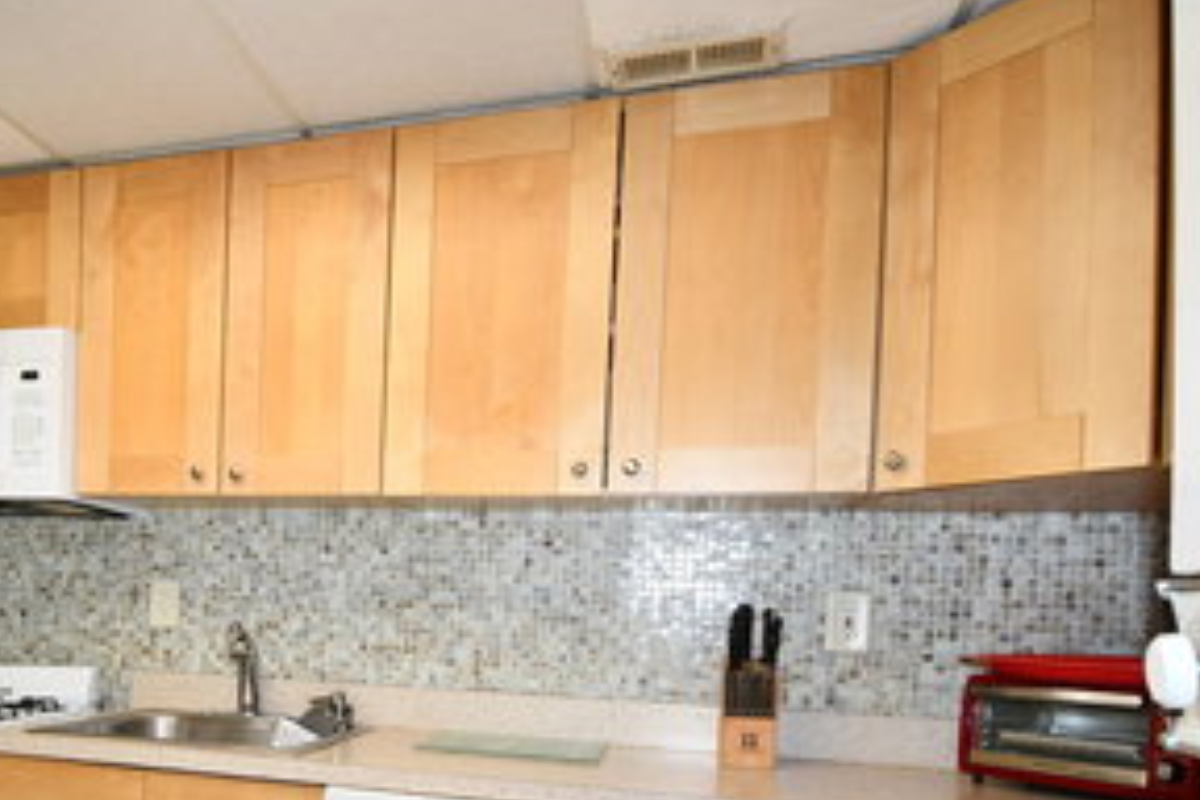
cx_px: 333
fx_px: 1000
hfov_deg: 59.4
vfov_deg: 42.1
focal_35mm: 30
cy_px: 617
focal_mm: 12
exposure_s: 1/250
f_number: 4
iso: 800
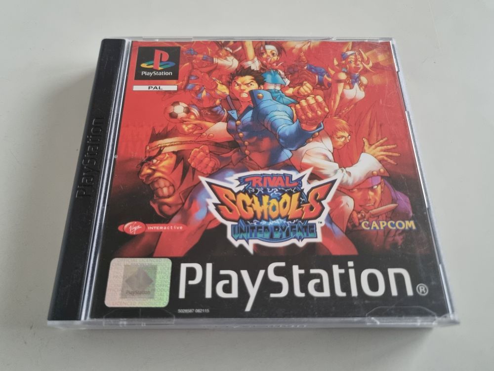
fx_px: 371
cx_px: 247
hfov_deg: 67.3
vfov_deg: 53.1
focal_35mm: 26
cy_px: 186
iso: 640
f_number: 1.8
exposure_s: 1/50
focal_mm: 5.4
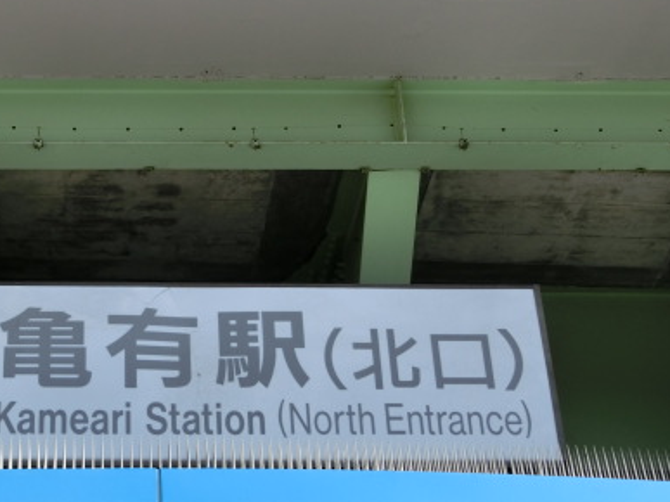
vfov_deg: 17.1
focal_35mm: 86
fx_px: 1664
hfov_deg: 22.4
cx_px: 126
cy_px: 334
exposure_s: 1/400
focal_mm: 9.3
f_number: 4.7
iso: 80
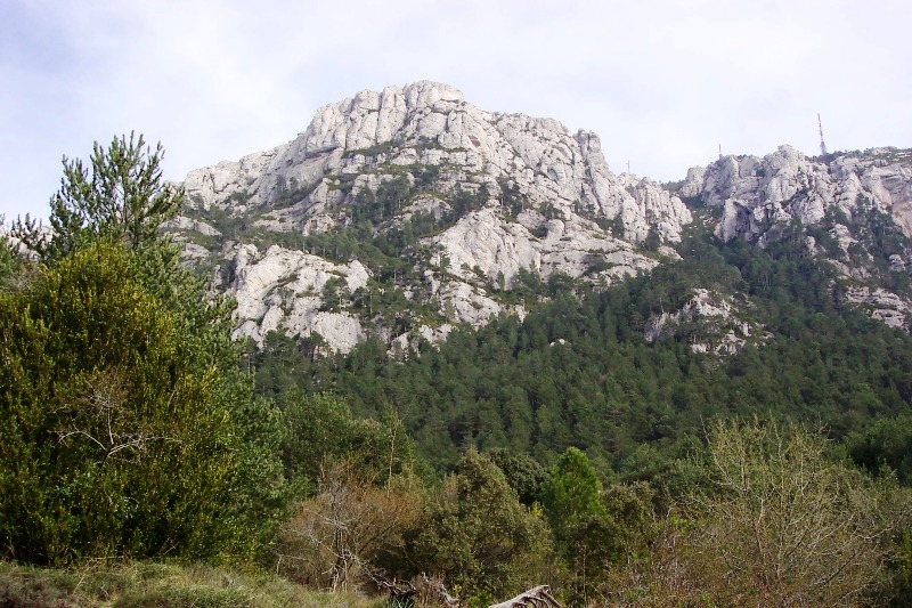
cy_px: 304
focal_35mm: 38
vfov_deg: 35.0
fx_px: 962
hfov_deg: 50.7
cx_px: 456
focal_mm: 8
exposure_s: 1/350
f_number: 4.8
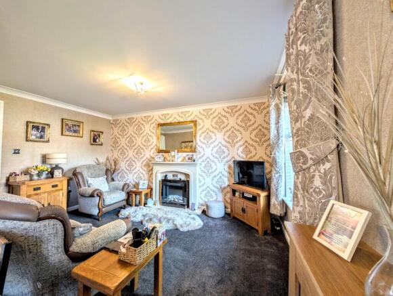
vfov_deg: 94.7
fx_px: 136
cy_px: 148
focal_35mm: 12
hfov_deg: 110.4
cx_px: 196
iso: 72
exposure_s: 1/33.3
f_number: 1.7
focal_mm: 2.02
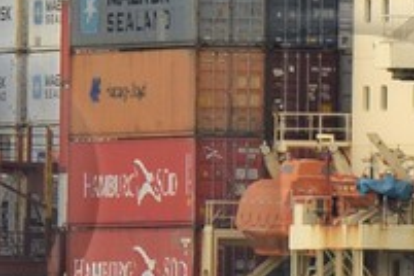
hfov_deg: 1.3
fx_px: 18295
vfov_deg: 0.9
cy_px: 35
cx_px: 142
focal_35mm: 1591
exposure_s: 1/400
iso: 400
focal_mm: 200
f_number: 9
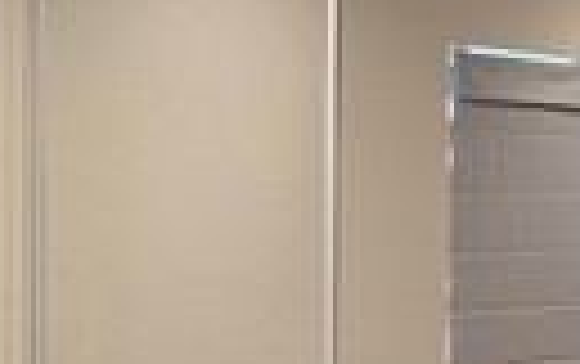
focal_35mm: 121
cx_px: -211
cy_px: 283
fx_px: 1915
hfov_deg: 16.2
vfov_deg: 10.8
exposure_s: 1/120
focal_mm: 6.3
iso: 200
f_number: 1.7
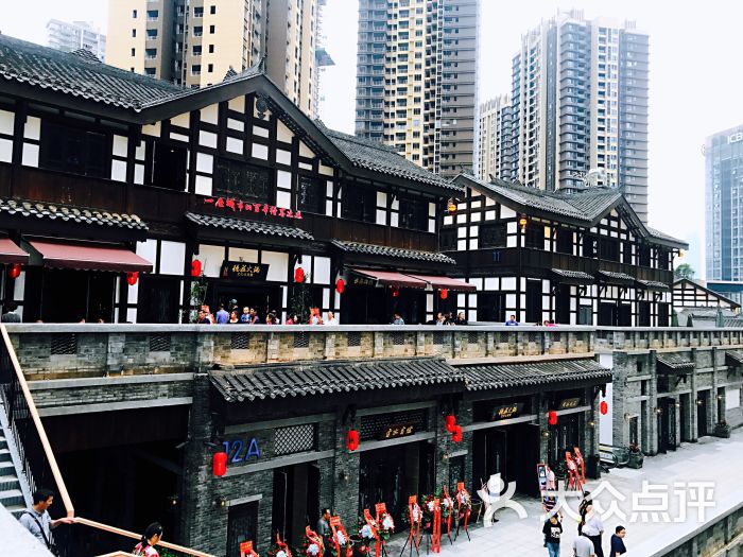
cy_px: 278
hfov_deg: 63.4
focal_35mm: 28
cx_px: 372
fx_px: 601
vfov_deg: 49.7
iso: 20
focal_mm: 3.99
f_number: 1.8
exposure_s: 1/259
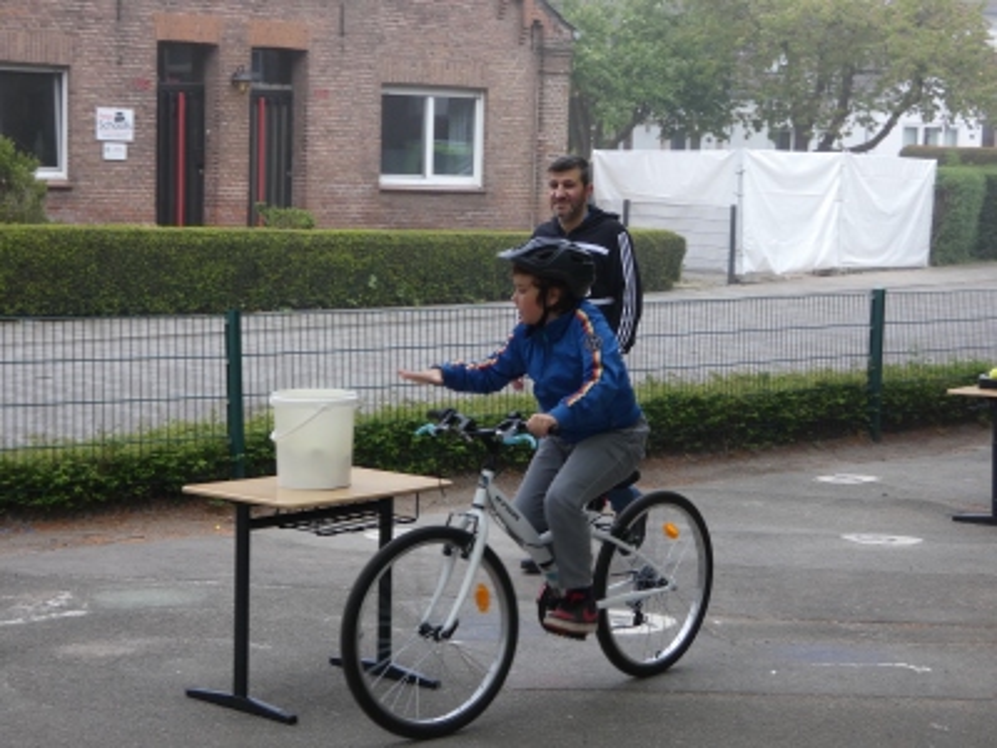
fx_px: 1901
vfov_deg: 22.3
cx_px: 498
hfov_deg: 29.4
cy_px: 374
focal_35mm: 66
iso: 80
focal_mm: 11.9
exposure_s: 1/125
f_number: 4.2
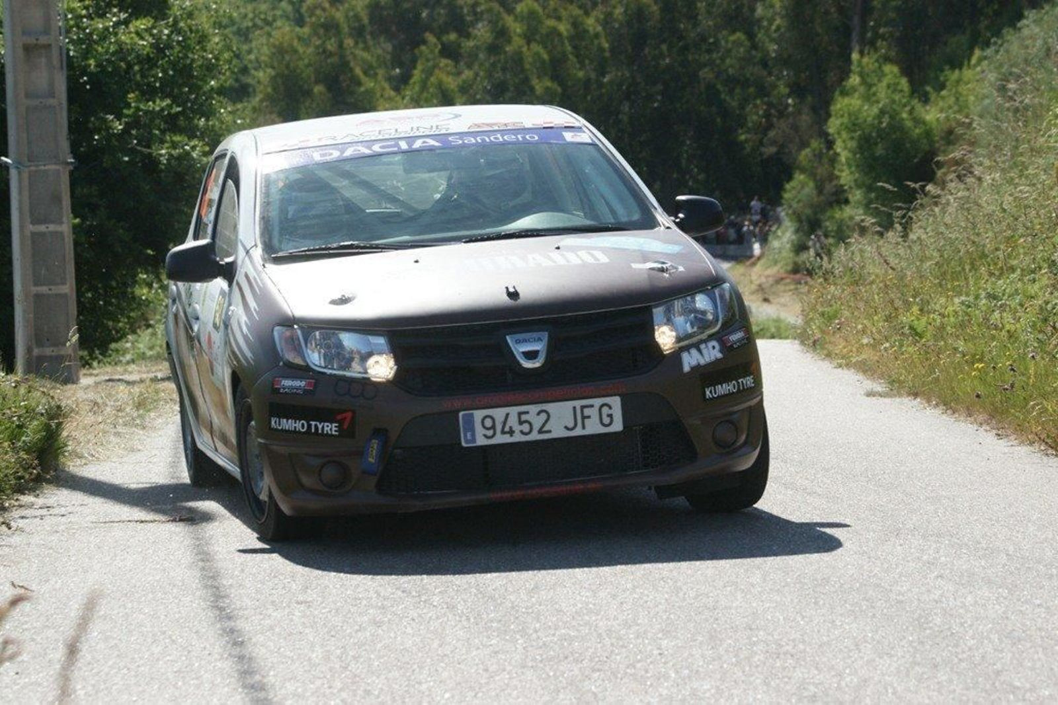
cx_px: 529
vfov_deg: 8.6
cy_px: 352
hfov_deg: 12.8
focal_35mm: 160
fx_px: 4702
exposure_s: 1/1600
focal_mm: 160
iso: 800
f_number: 9
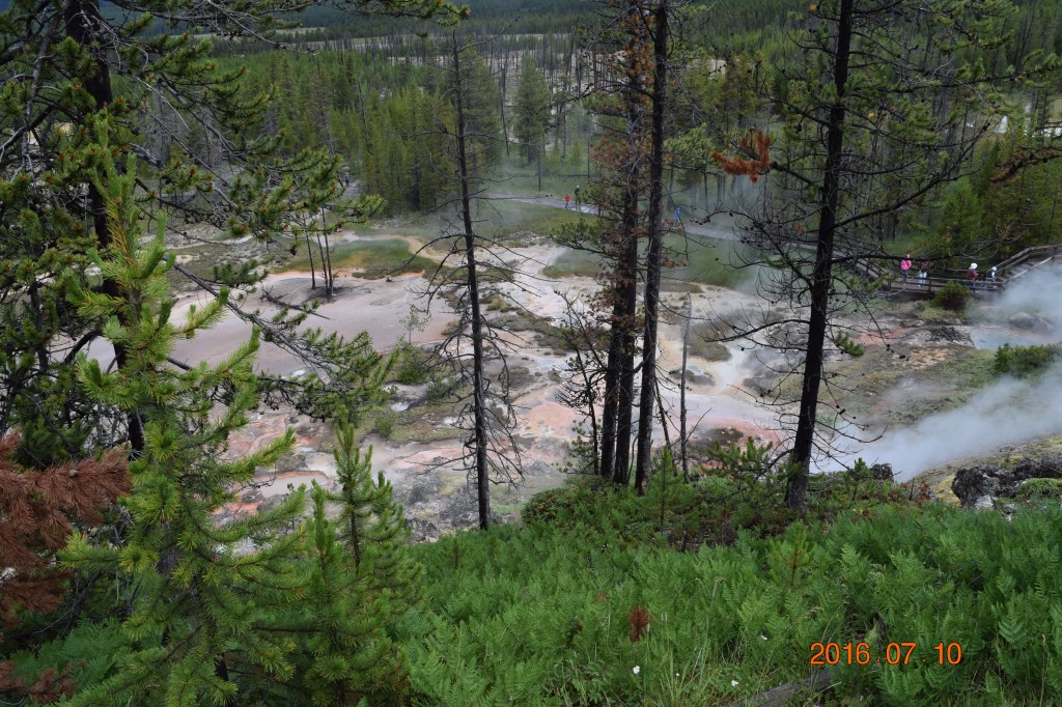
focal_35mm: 30
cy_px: 354
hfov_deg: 61.9
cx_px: 531
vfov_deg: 43.6
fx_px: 885
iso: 220
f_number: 8
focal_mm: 20
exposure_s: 1/250
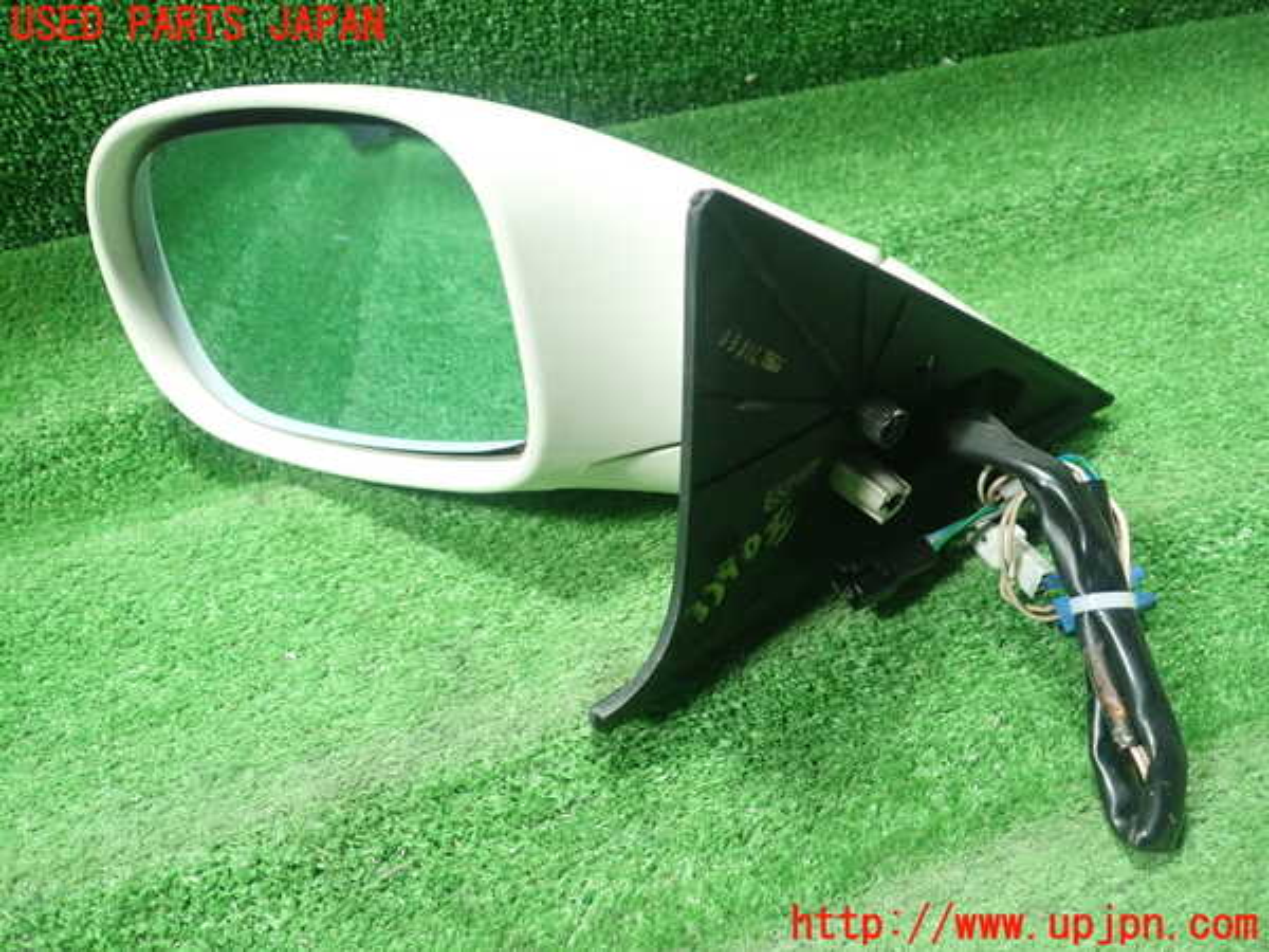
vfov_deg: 46.8
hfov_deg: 60.0
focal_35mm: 30
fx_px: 1100
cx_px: 634
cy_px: 476
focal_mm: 5.5
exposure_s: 1/125
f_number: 2.3
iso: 800
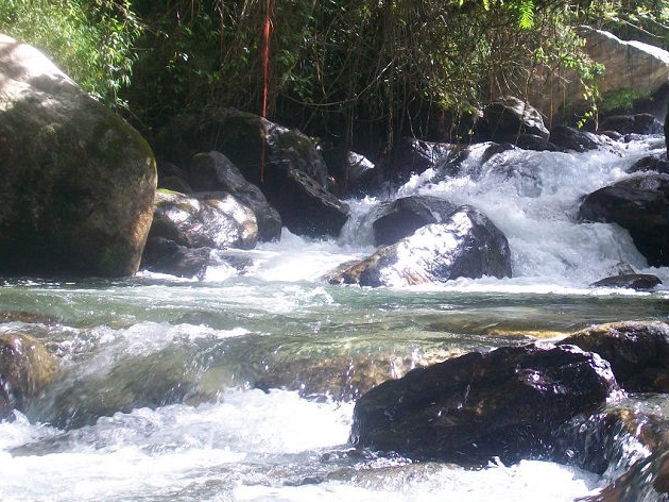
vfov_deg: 18.3
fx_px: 1546
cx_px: 447
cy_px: 152
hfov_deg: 24.3
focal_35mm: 80
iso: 64
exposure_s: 1/125
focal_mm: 9.4
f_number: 3.3
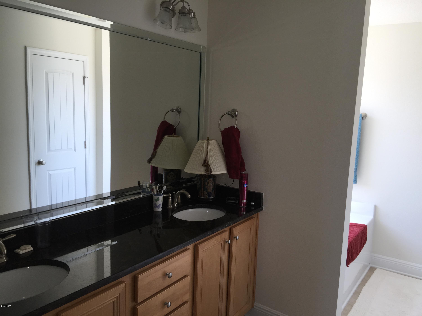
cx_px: 211
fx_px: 354
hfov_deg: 61.7
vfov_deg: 48.2
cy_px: 158
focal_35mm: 29
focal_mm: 4.15
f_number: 2.2
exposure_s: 1/67
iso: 32
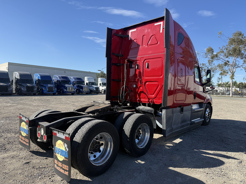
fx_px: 171
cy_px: 92
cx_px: 123
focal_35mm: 24
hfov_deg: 71.6
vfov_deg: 56.8
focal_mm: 6.76
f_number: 1.78
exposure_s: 1/2703
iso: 80
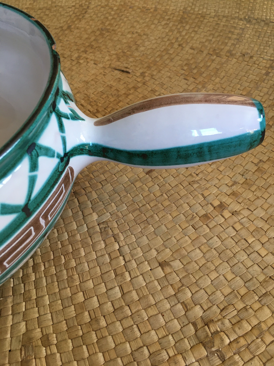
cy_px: 183
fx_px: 306
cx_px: 137
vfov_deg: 61.7
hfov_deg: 48.2
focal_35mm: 29
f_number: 2.2
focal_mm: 4.15
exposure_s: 1/33
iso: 80
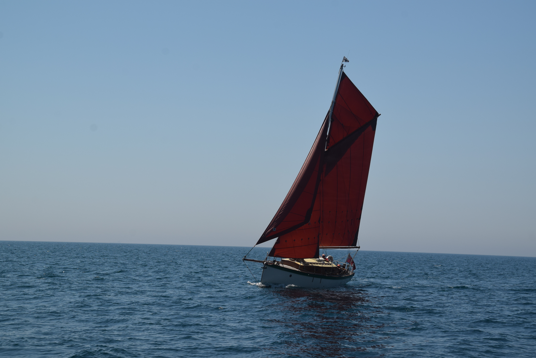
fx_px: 1162
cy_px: 179
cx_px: 268
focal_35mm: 78
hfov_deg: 26.0
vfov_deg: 17.5
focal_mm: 52
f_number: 10
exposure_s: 1/400
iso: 200
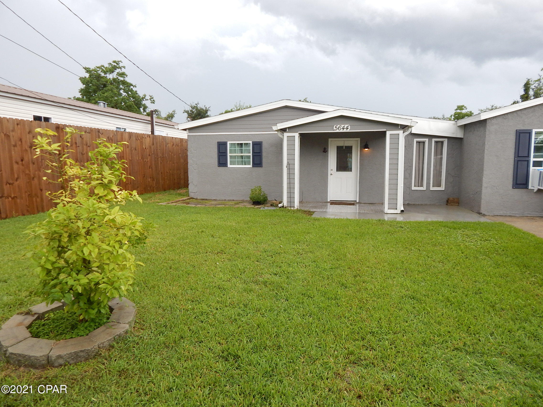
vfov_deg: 61.1
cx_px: 272
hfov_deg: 76.4
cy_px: 204
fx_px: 345
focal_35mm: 22
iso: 125
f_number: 3
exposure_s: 1/320
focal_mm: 4
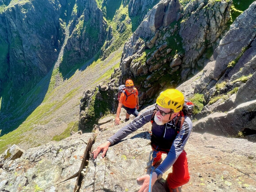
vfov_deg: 71.4
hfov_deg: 87.7
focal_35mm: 18
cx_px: 133
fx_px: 133
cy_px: 106
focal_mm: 1.57
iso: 32
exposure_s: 1/511
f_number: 1.8
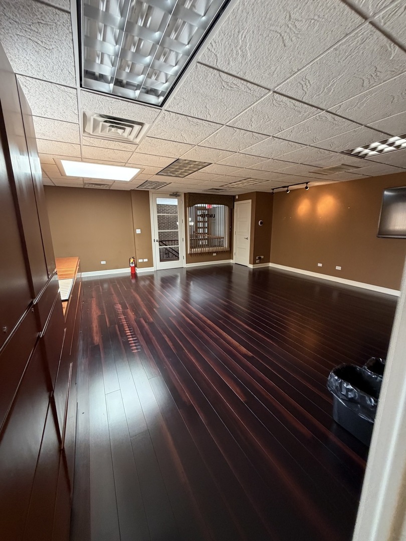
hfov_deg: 85.7
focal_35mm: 14
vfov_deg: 102.1
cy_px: 270
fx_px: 219
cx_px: 203
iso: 400
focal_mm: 2.22
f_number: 2.2
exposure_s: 1/60
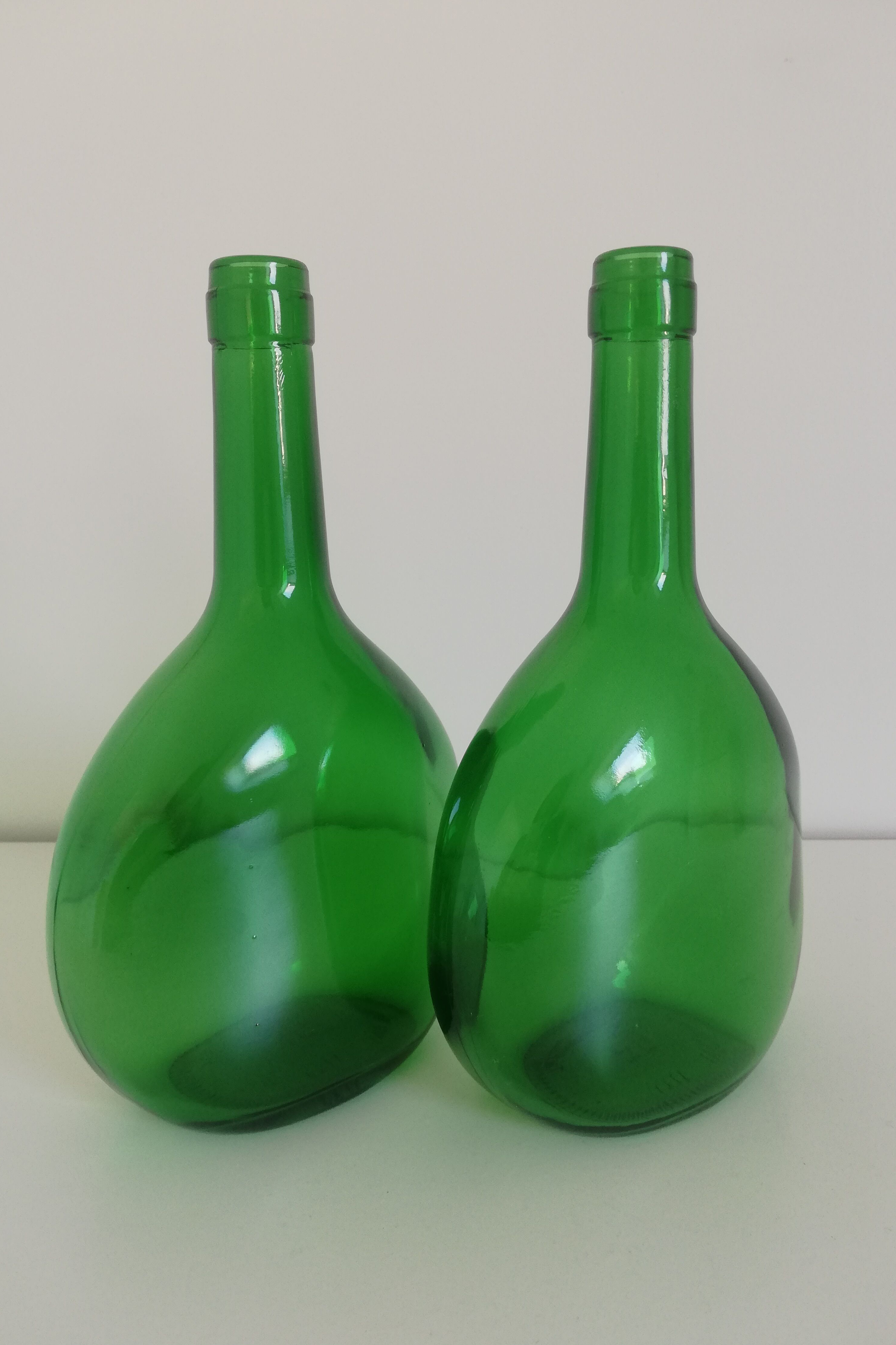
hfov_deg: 46.4
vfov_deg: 65.5
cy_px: 672
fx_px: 1045
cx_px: 457
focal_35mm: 28
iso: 100
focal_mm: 3.81
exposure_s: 1/50
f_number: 2.2
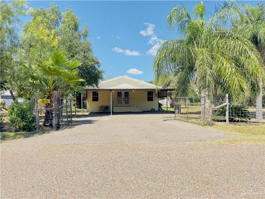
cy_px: 100
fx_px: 184
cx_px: 132
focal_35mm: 24
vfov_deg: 56.8
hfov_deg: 71.6
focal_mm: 6.76
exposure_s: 1/4405
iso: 100
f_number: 1.78
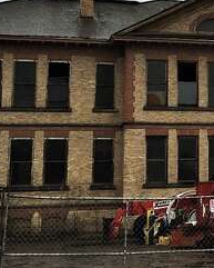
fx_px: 744
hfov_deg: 15.5
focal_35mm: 94
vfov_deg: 20.2
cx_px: 291
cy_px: 62
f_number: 2.2
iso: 25
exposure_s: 1/513
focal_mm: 4.15
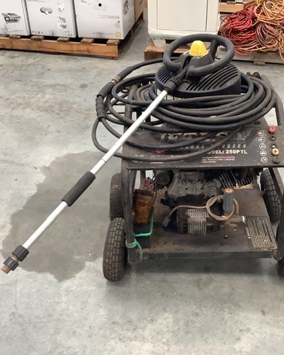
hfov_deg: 36.4
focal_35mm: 41
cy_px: 176
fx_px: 430
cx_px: 172
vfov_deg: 44.8
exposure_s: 1/50
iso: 125
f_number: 2.4
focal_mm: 3.3
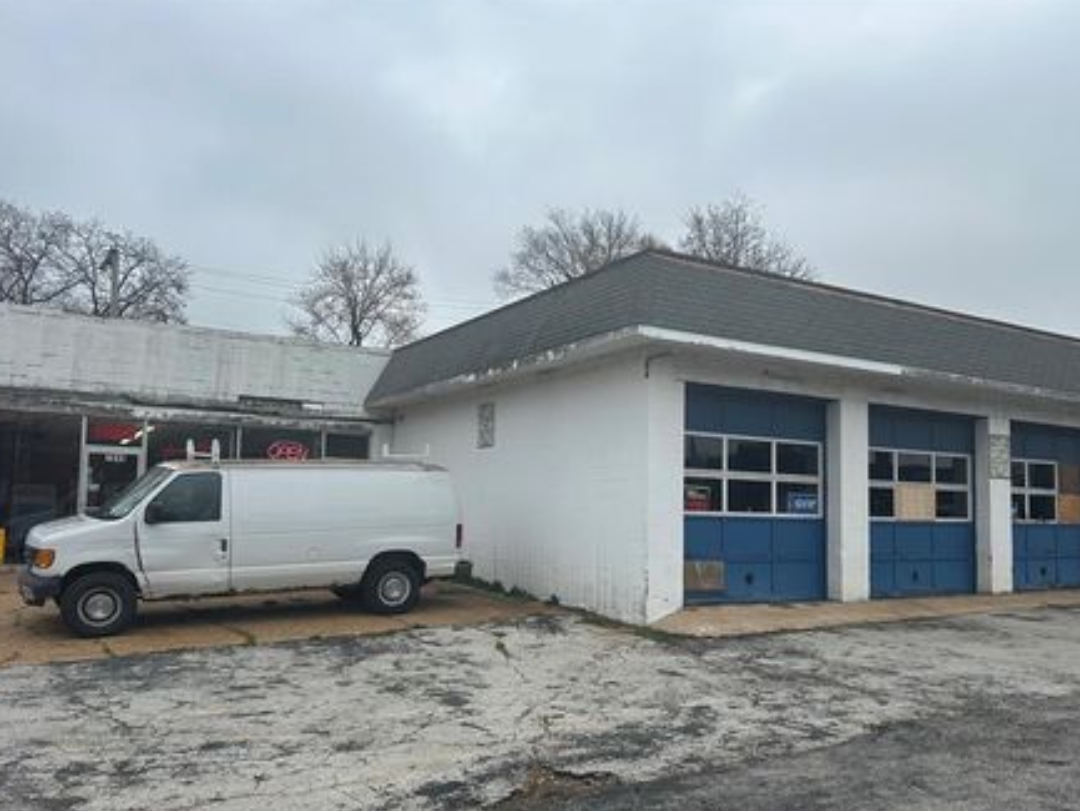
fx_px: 936
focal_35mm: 30
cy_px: 453
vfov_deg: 46.7
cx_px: 594
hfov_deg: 59.8
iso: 50
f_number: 1.5
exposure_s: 1/1344
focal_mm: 5.7
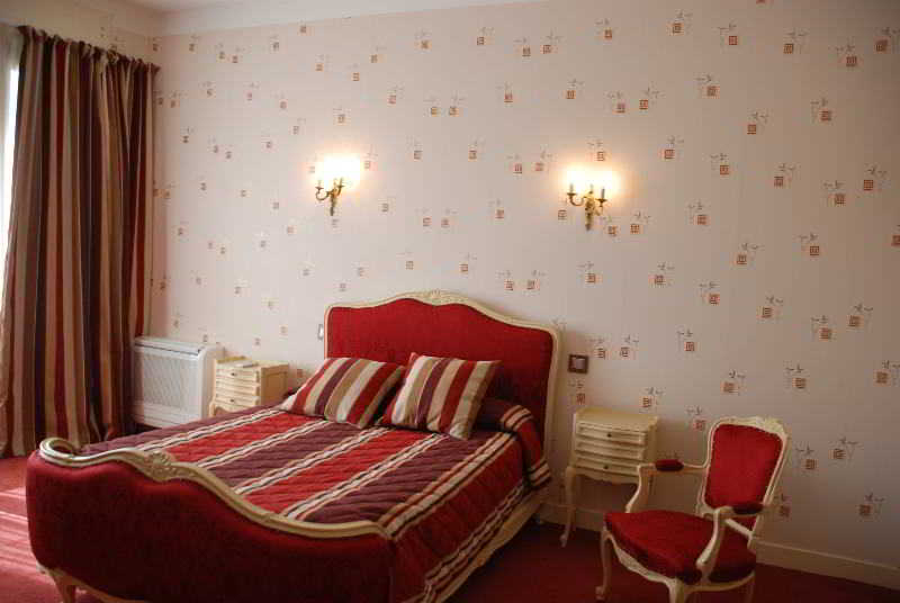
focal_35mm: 30
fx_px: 751
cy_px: 302
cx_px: 450
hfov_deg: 61.9
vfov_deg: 43.7
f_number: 4.5
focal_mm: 20
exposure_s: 1/80
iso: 200
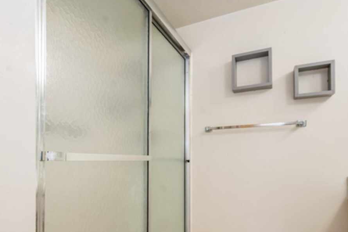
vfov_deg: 52.8
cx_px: 135
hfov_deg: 73.4
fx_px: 229
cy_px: 151
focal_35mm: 24
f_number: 8
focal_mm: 11
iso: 200
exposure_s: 1/13
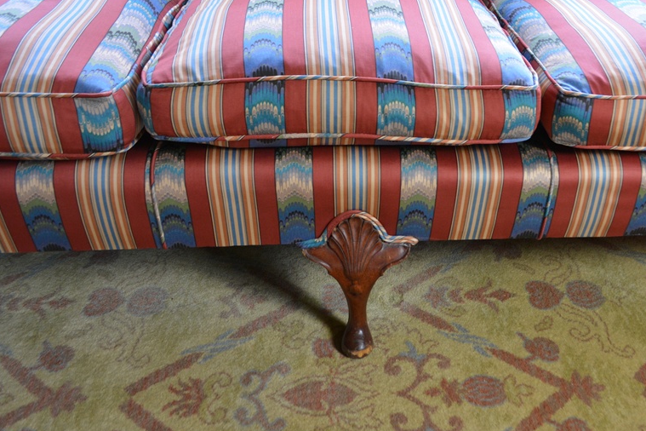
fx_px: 574
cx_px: 378
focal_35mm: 32
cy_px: 219
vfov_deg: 41.1
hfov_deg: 58.4
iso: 800
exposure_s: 1/60
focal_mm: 18
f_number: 4
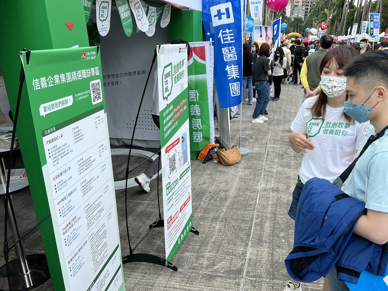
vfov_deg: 46.8
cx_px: 218
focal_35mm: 30
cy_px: 159
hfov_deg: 59.8
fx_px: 336
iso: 50
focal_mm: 5.7
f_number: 1.5
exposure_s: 1/1280
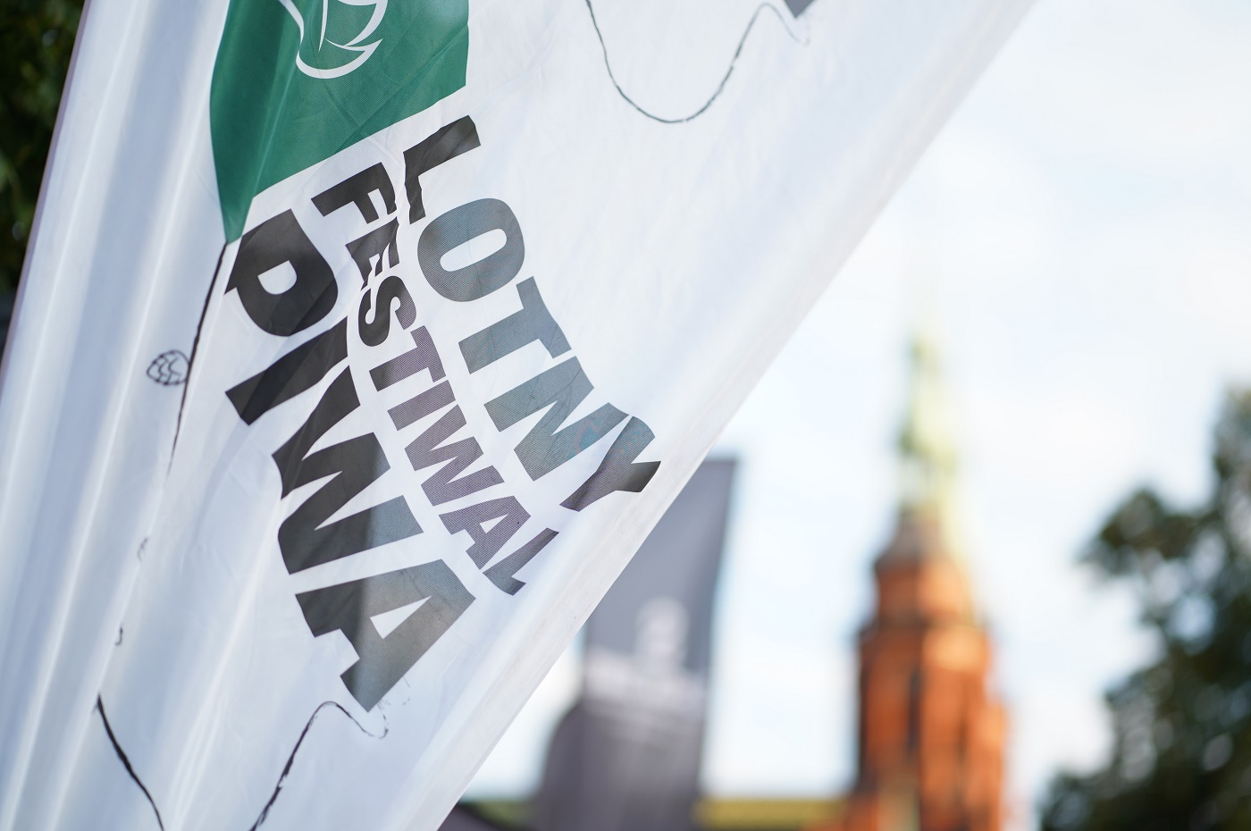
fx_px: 2950
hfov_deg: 23.9
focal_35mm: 85
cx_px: 626
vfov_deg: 16.0
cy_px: 416
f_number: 1.8
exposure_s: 1/500
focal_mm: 85
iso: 100
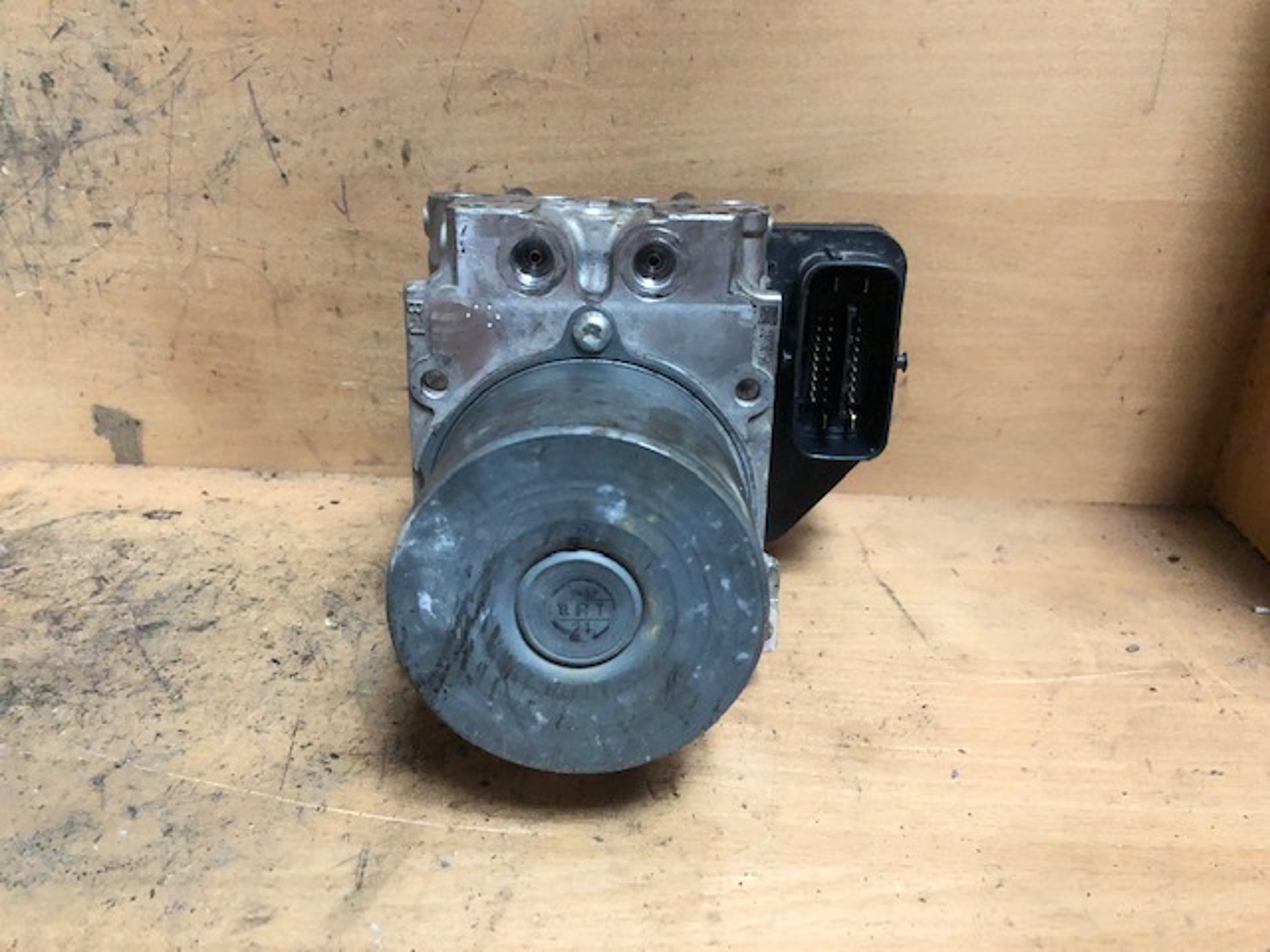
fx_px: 1027
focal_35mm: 28
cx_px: 635
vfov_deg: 49.7
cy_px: 476
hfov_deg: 63.4
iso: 100
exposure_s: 1/4
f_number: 1.8
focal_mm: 4
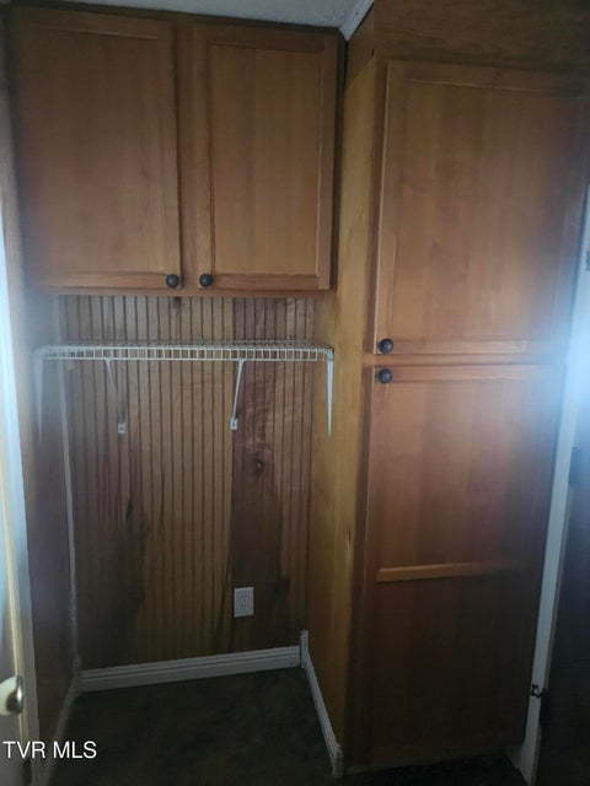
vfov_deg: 73.9
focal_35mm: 23
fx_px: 523
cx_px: 295
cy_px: 393
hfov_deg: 58.9
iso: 1600
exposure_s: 1/24
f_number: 1.8
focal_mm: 5.4
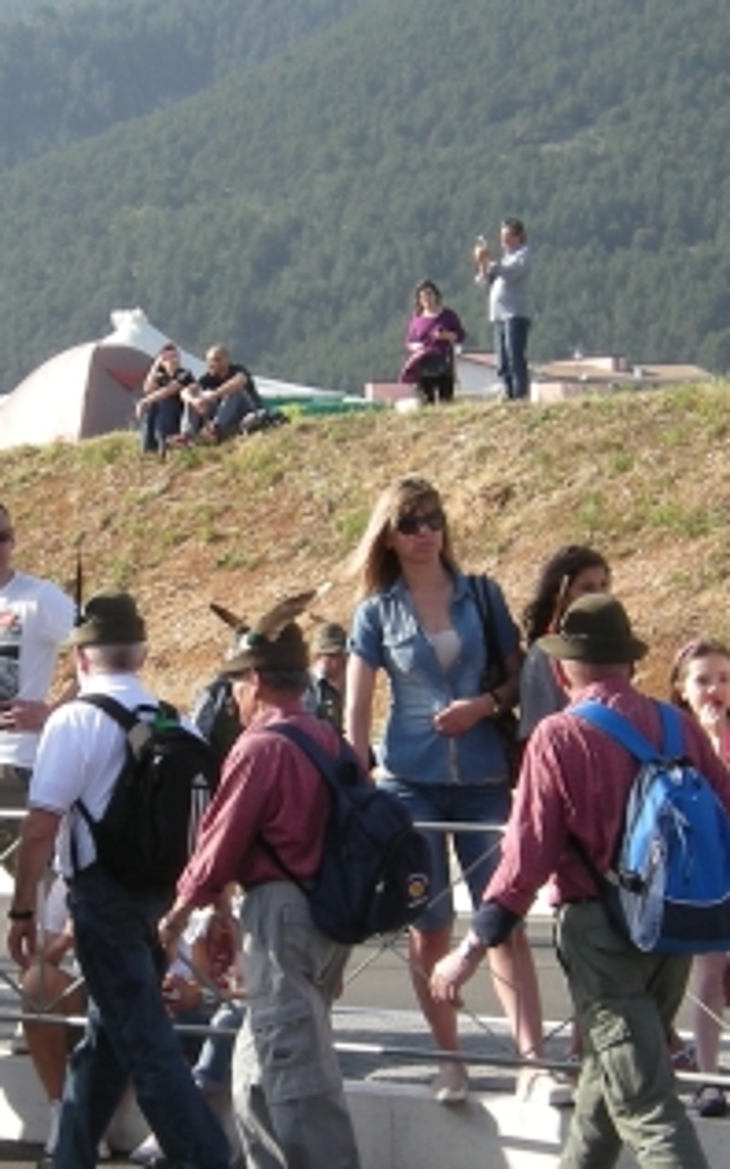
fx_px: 4427
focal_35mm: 139
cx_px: 125
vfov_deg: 15.0
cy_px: 708
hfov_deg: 9.4
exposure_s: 1/301
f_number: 3.8
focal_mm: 8.8
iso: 64
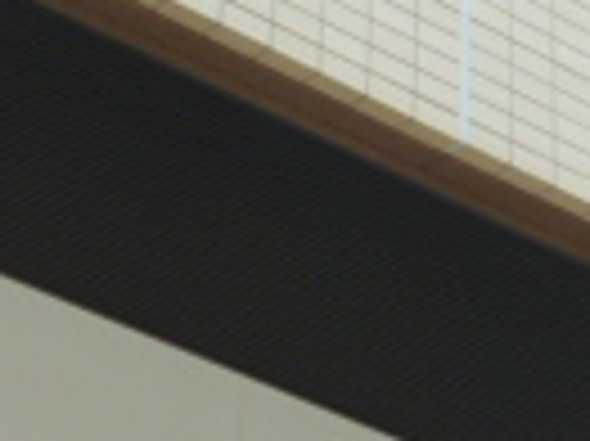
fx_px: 2997
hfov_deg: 11.2
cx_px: 464
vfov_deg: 8.1
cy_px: -342
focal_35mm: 176
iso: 100
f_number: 3.5
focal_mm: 6.4
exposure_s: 1/200
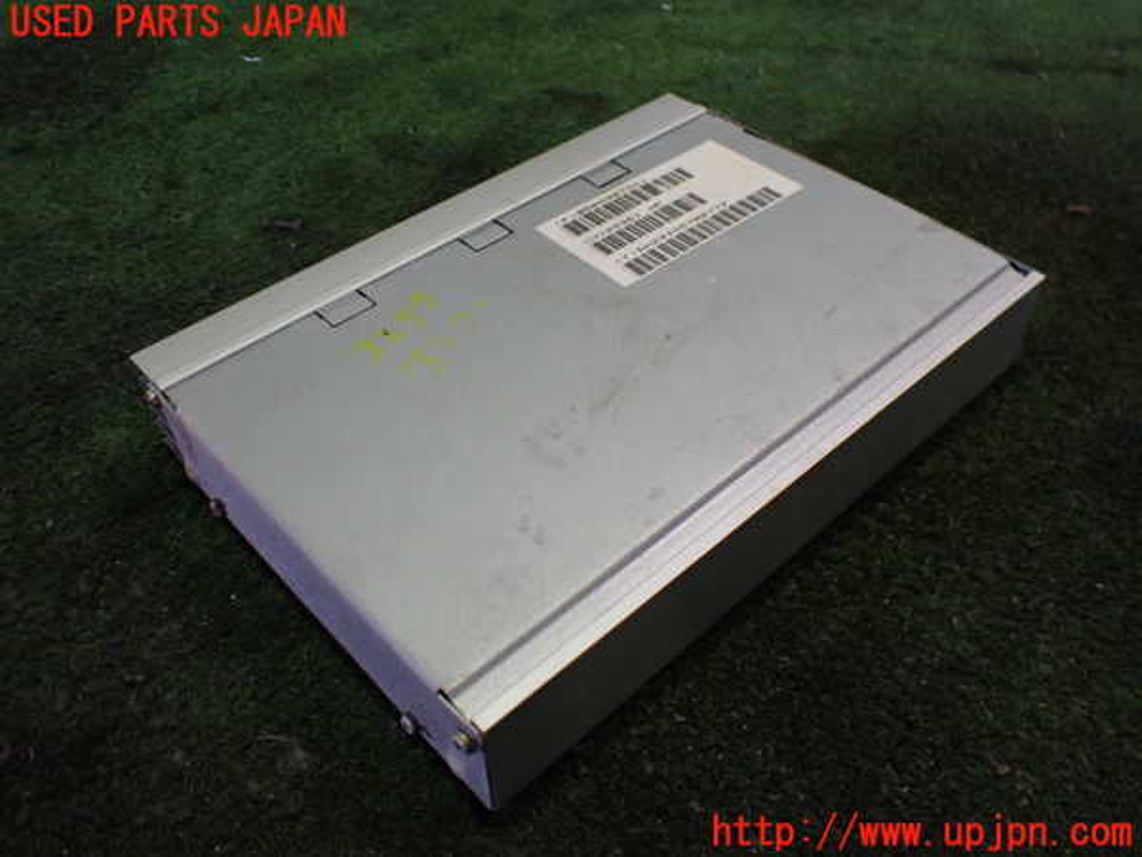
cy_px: 428
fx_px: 990
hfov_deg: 60.0
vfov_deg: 46.8
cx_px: 571
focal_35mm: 30
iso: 800
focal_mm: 5.4
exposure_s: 1/125
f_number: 2.3
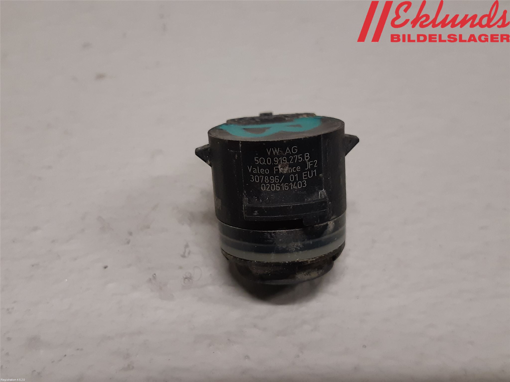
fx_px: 383
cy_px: 191
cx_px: 255
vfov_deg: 53.1
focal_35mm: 26
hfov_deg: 67.3
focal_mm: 3.93
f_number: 1.7
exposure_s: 1/50
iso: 160
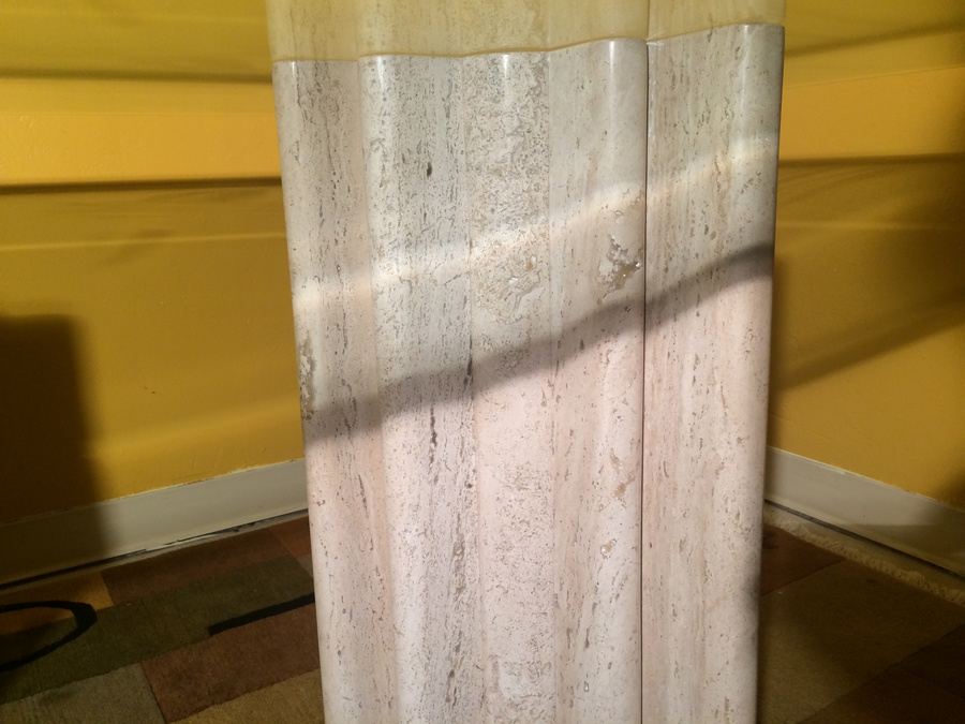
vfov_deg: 46.8
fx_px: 836
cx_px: 482
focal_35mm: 30
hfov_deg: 60.0
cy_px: 362
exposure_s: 1/30
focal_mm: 4.12
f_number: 2.2
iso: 40
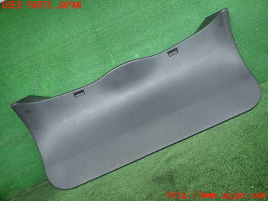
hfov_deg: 69.4
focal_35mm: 25
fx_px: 194
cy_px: 100
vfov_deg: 54.9
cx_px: 134
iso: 100
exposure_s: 1/60
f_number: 2
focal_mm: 4.5
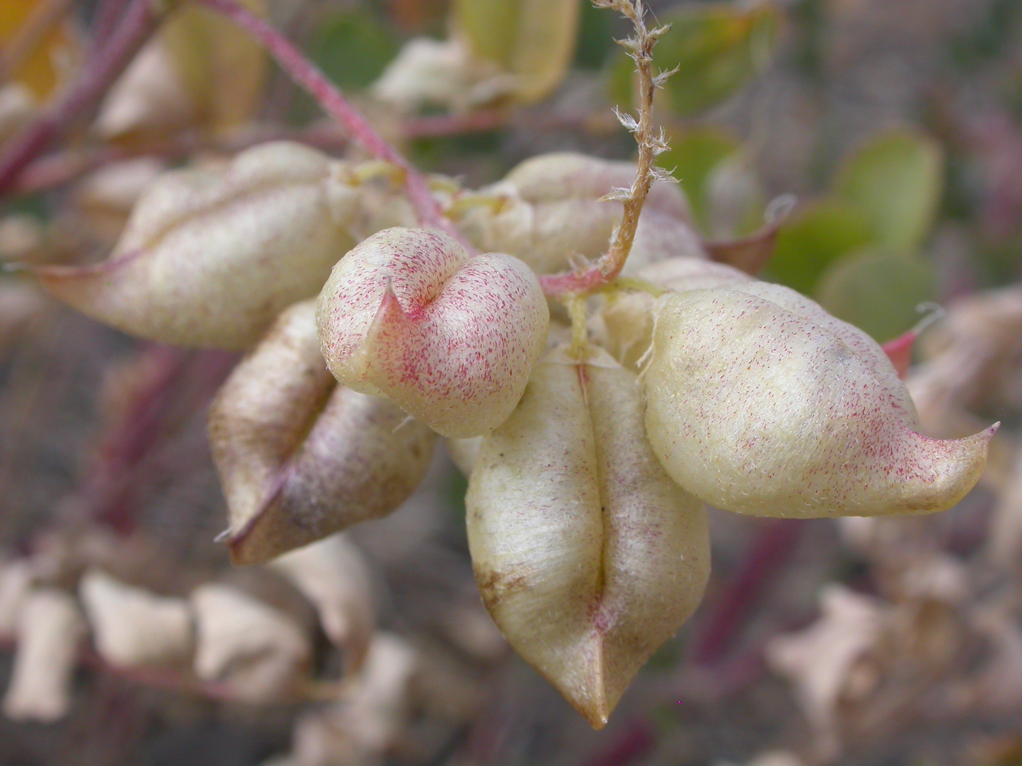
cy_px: 383
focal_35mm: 78
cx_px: 511
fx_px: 2303
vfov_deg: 18.9
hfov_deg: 25.0
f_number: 7
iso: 100
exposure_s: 1/129
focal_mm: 16.2
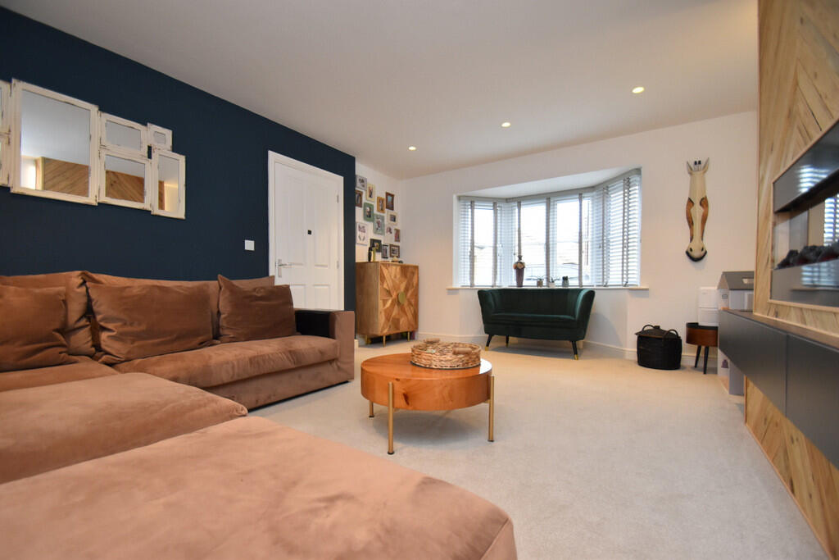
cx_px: 420
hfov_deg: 100.4
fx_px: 350
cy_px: 280
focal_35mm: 15
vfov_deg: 77.3
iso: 1000
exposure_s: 1/125
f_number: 4
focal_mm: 10
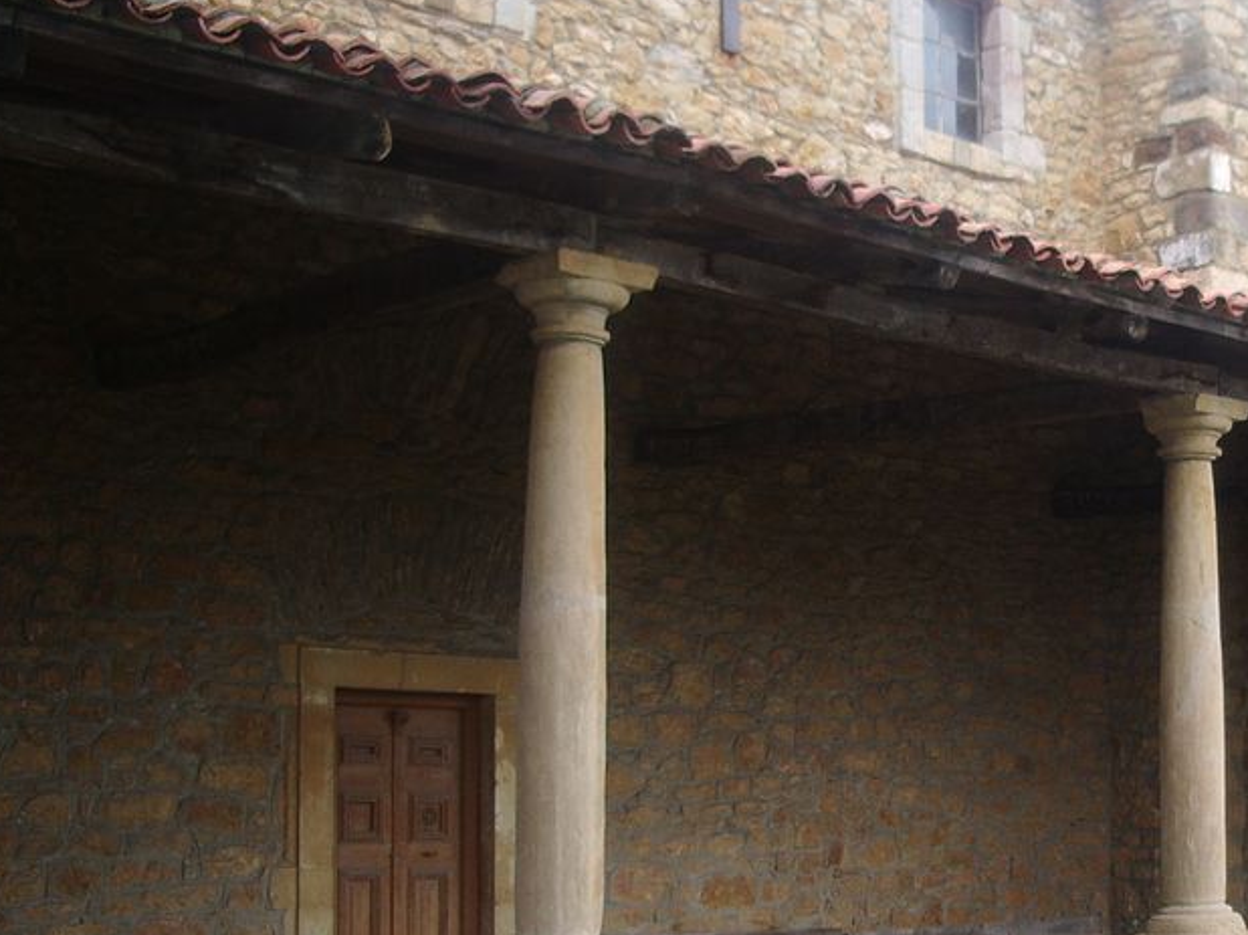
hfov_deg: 32.5
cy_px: 586
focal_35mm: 58
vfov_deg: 25.1
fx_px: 2090
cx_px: 973
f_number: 2.6
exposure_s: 1/125
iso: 50
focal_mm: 5.8
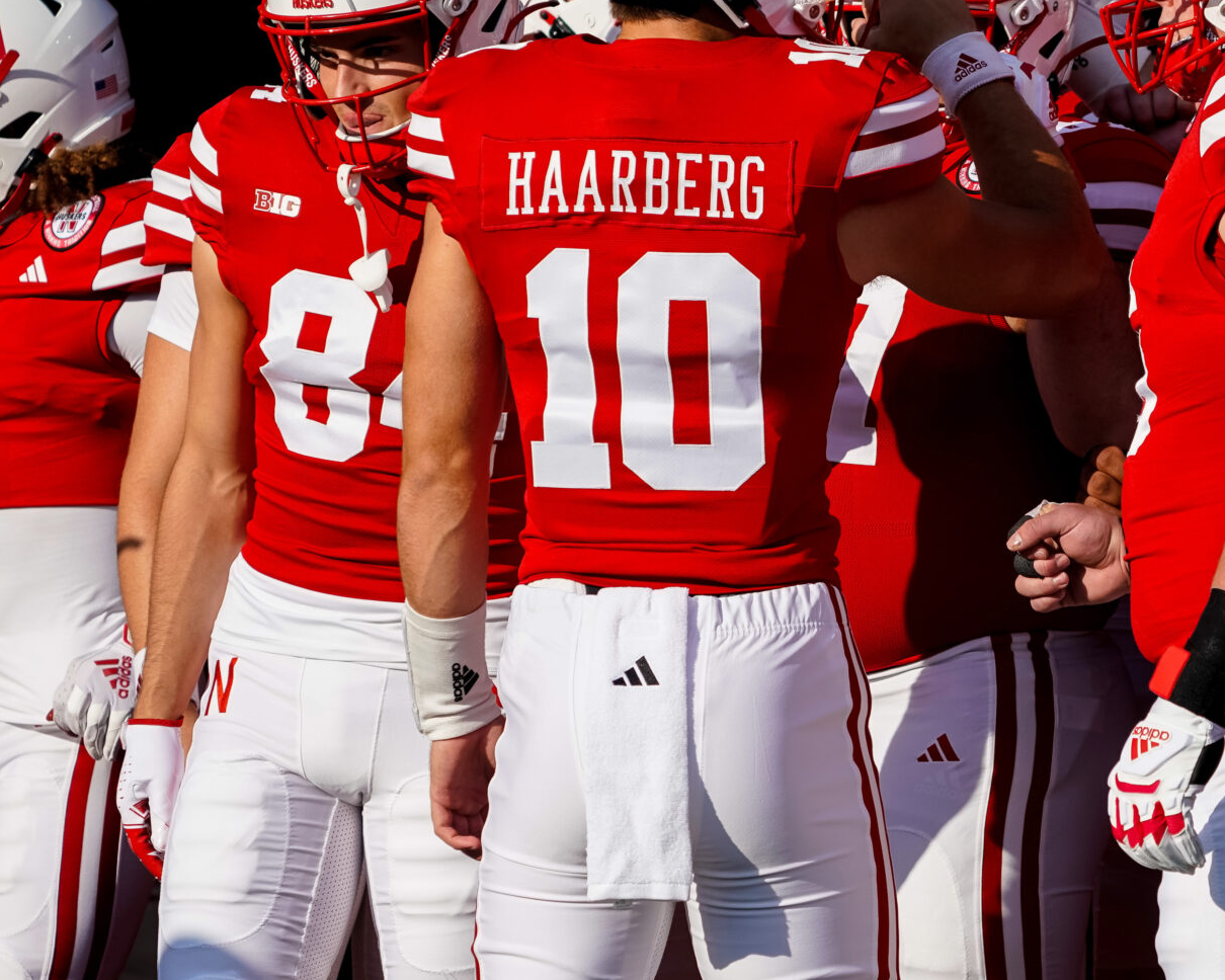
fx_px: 12037
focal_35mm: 332
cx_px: 866
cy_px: 420
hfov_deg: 5.8
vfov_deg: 4.7
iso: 250
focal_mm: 209
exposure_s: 1/1250
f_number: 6.3
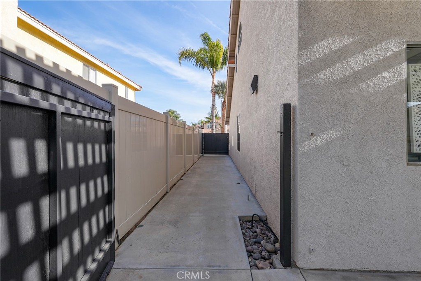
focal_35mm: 16
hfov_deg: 96.7
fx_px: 187
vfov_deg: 73.8
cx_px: 210
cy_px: 140
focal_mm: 16
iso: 100
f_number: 9
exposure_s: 1/125
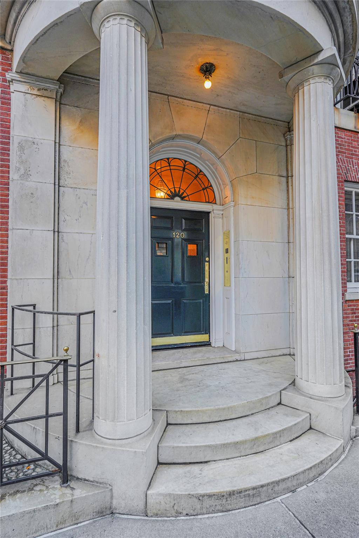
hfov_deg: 65.9
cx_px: 180
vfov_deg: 88.4
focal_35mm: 18
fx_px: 277
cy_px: 269
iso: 640
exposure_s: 1/160
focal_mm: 18.5
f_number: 4
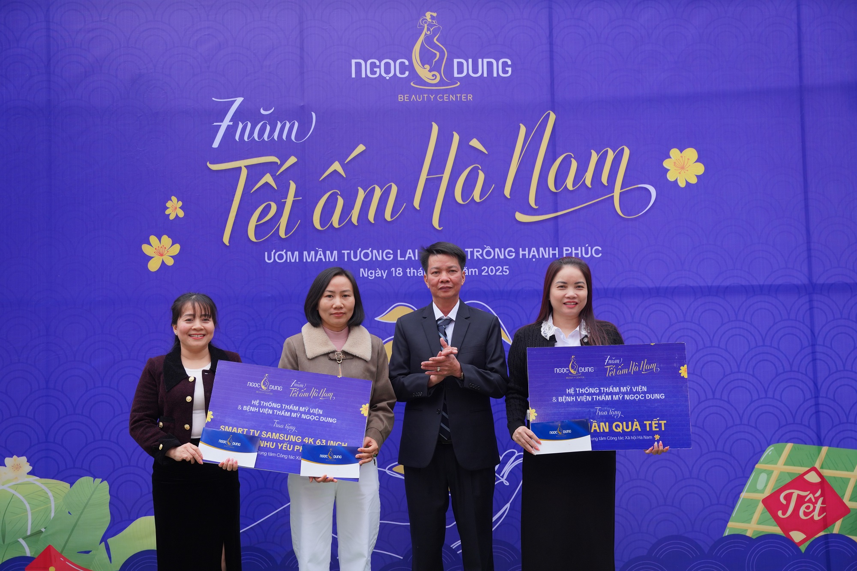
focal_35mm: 45
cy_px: 286
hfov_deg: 44.0
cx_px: 428
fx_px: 1062
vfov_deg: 30.1
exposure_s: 1/800
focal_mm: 44.6
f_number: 3.5
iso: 500
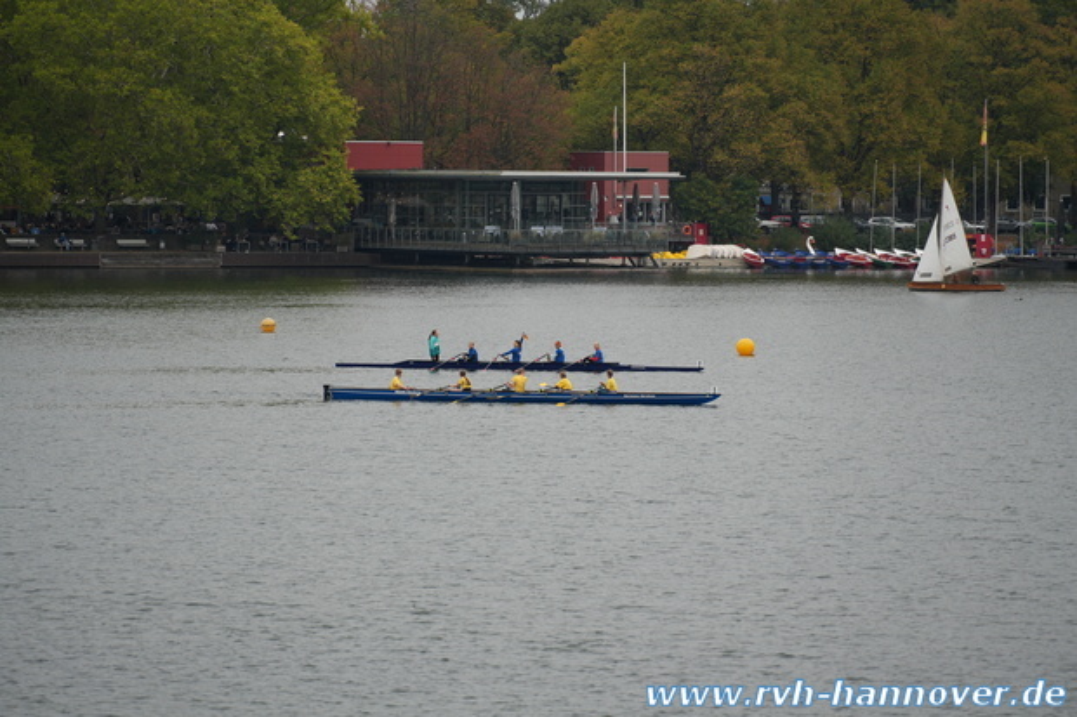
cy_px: 358
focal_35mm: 202
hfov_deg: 10.2
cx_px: 538
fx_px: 6056
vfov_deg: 6.8
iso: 160
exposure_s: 1/250
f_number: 5.6
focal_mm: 135
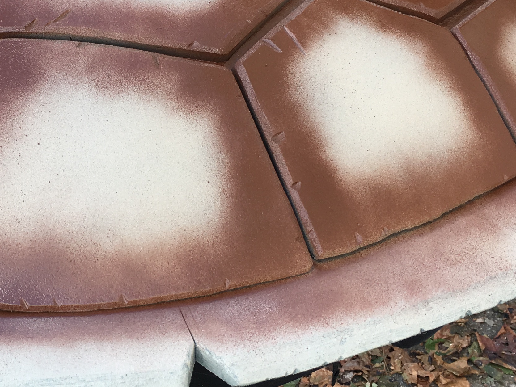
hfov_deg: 27.1
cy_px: 110
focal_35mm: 70
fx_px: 1044
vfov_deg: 20.9
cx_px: 84
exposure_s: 1/147
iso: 25
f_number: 2.2
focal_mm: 4.15
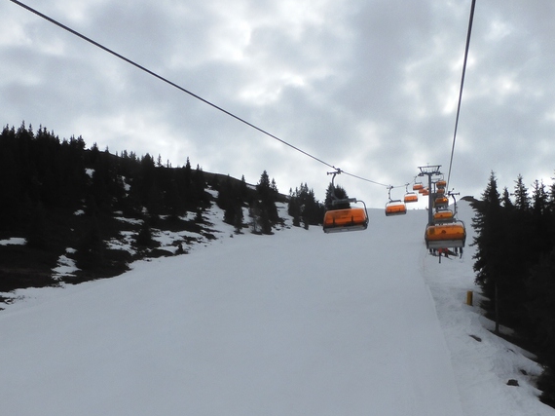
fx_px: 641
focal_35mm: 40
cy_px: 345
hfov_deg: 46.8
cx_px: 285
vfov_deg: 34.6
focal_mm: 4.3
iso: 100
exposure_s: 1/2000
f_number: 4.5
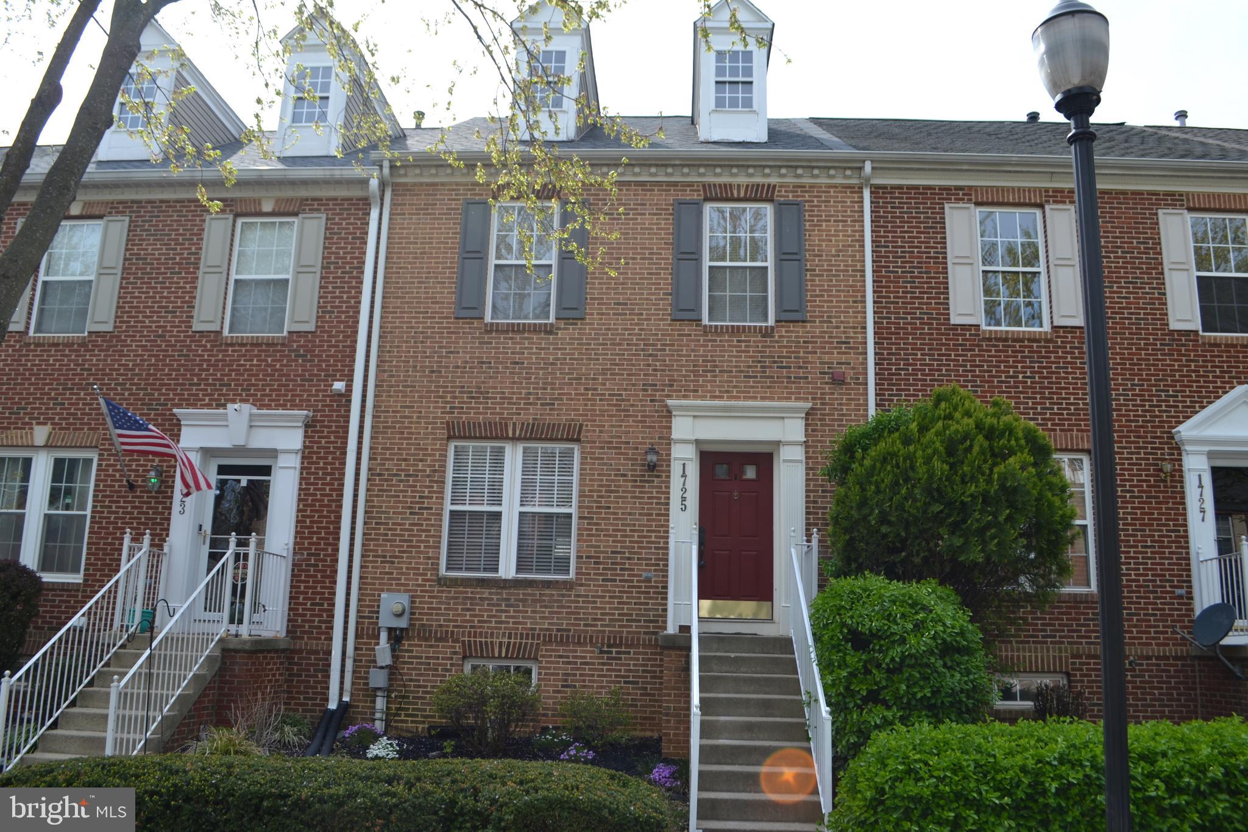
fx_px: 936
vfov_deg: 47.9
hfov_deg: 67.4
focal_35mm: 27
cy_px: 416
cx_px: 624
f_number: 6.3
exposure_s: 1/160
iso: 100
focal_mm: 18
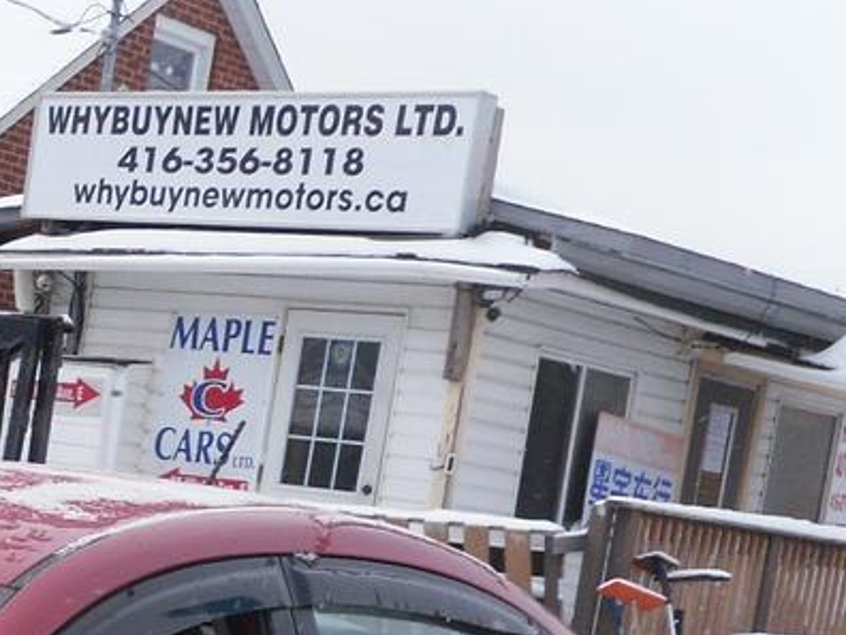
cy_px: 981
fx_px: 2762
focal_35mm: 113
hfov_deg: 15.8
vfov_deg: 12.4
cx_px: -464
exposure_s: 1/139
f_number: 8.2
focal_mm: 6.3
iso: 80
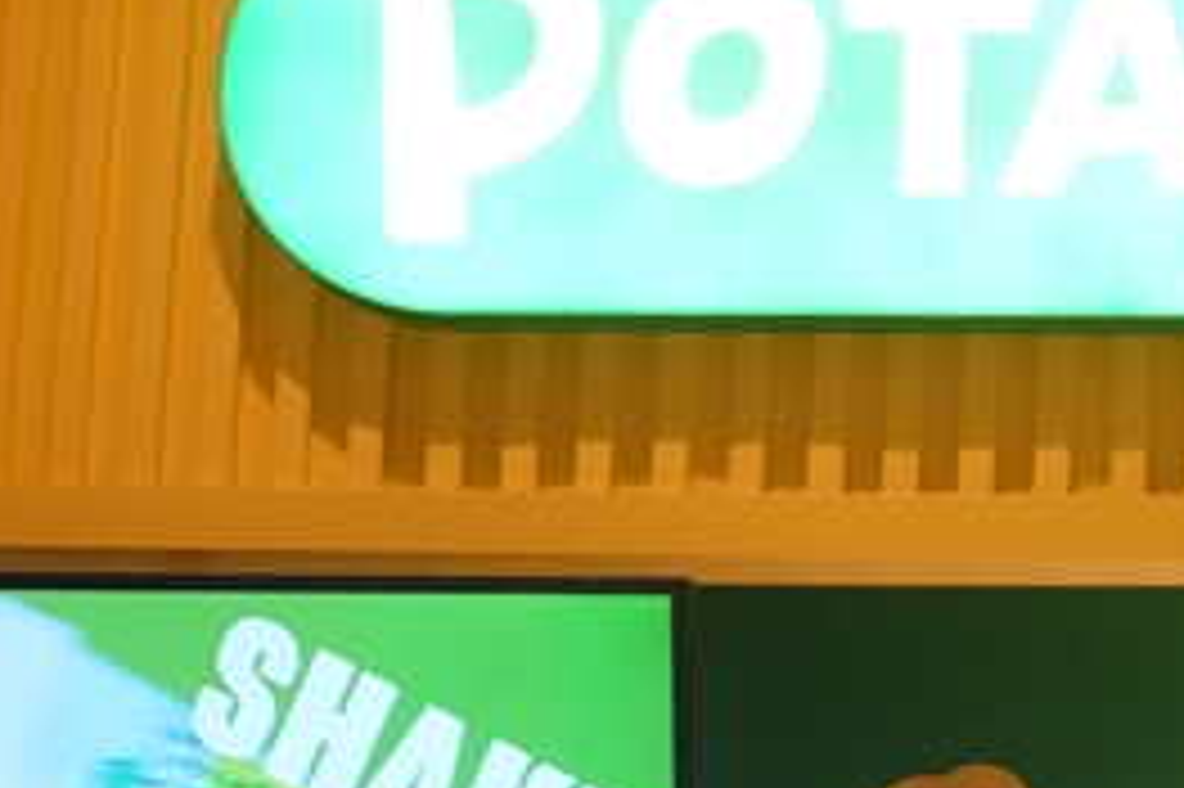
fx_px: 3944
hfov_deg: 15.9
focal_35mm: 120
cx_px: 1688
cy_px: 865
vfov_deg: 11.2
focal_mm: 23
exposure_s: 1/85
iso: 1000
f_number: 3.6
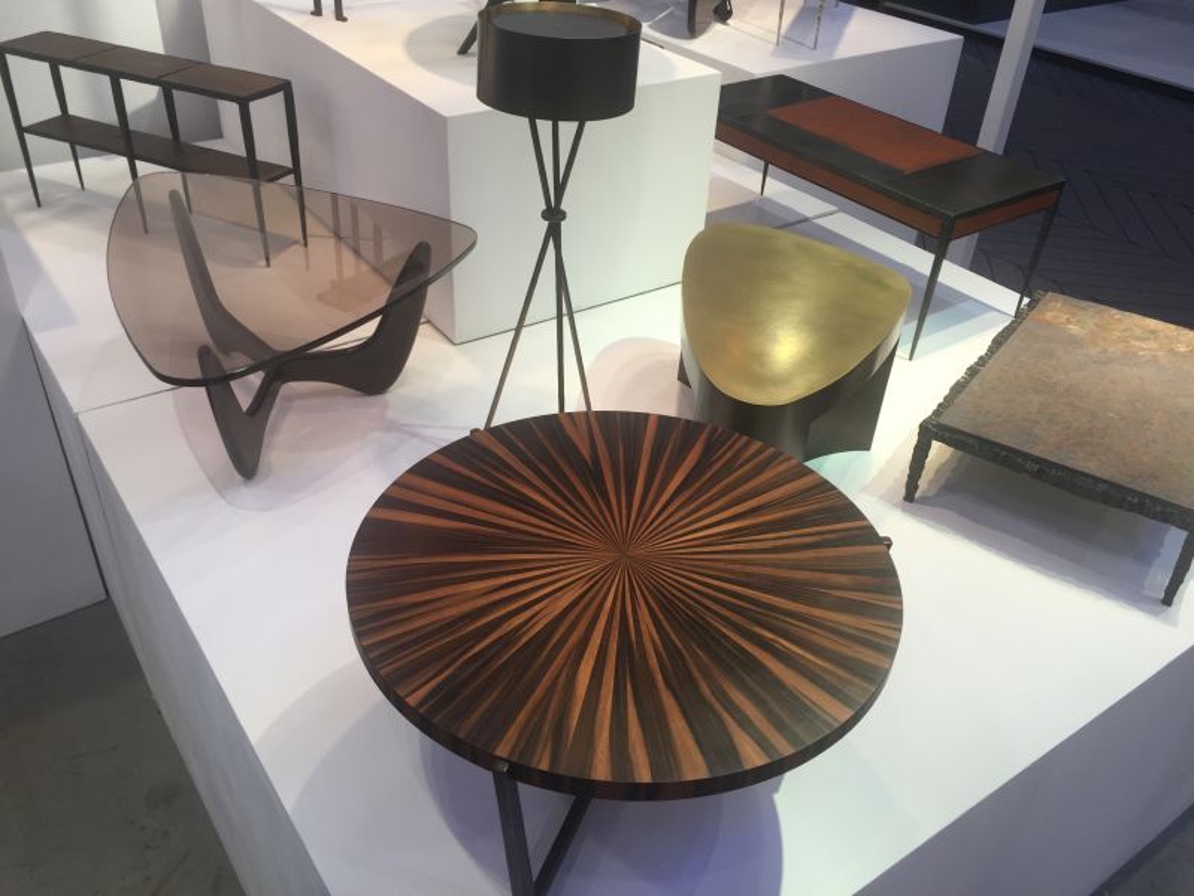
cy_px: 448
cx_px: 597
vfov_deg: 48.2
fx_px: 1000
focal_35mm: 29
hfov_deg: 61.7
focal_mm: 4.15
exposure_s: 1/50
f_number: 2.2
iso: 32
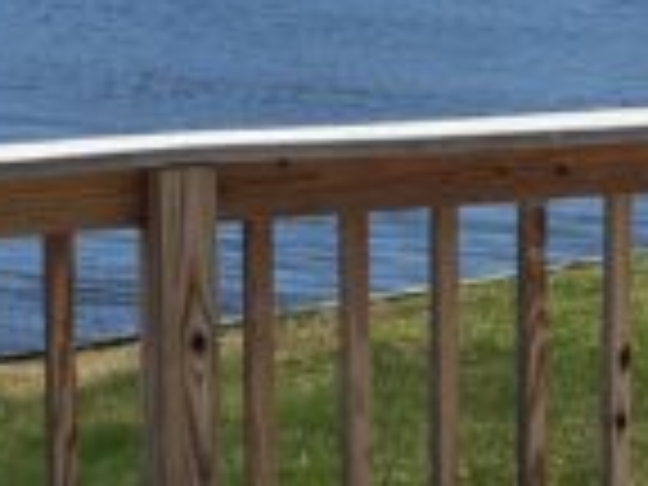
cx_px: 369
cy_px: 261
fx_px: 3014
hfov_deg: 12.3
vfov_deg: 9.2
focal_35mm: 161
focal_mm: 4.15
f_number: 2.2
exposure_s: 1/1479
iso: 25
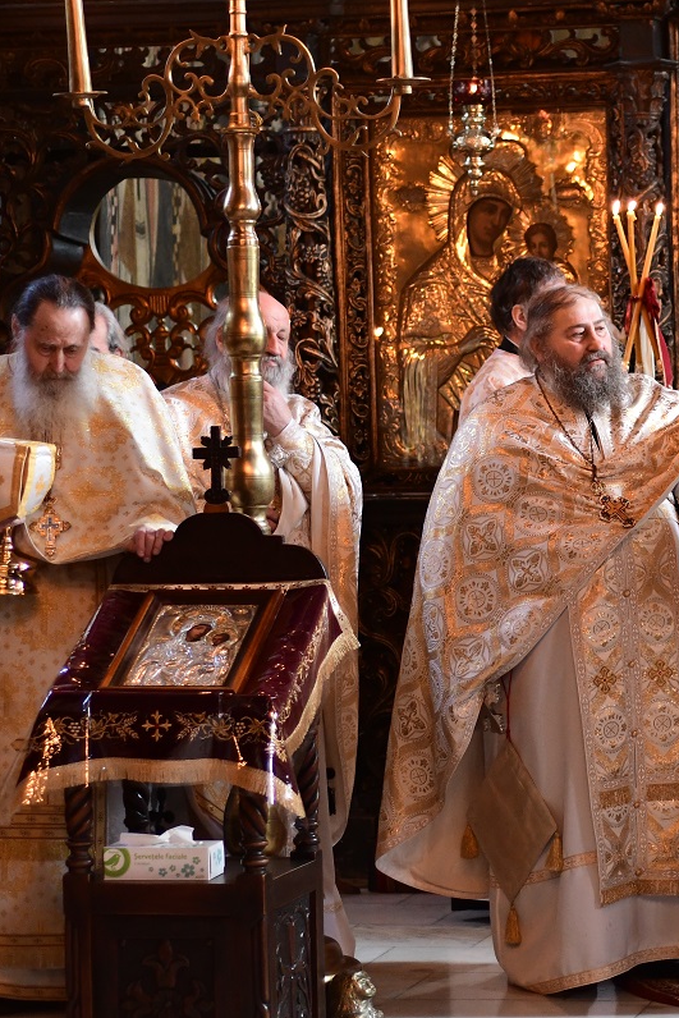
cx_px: 762
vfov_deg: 18.1
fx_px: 3195
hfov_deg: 11.9
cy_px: 510
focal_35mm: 113
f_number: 2.2
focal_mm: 50
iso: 2000
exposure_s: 1/100
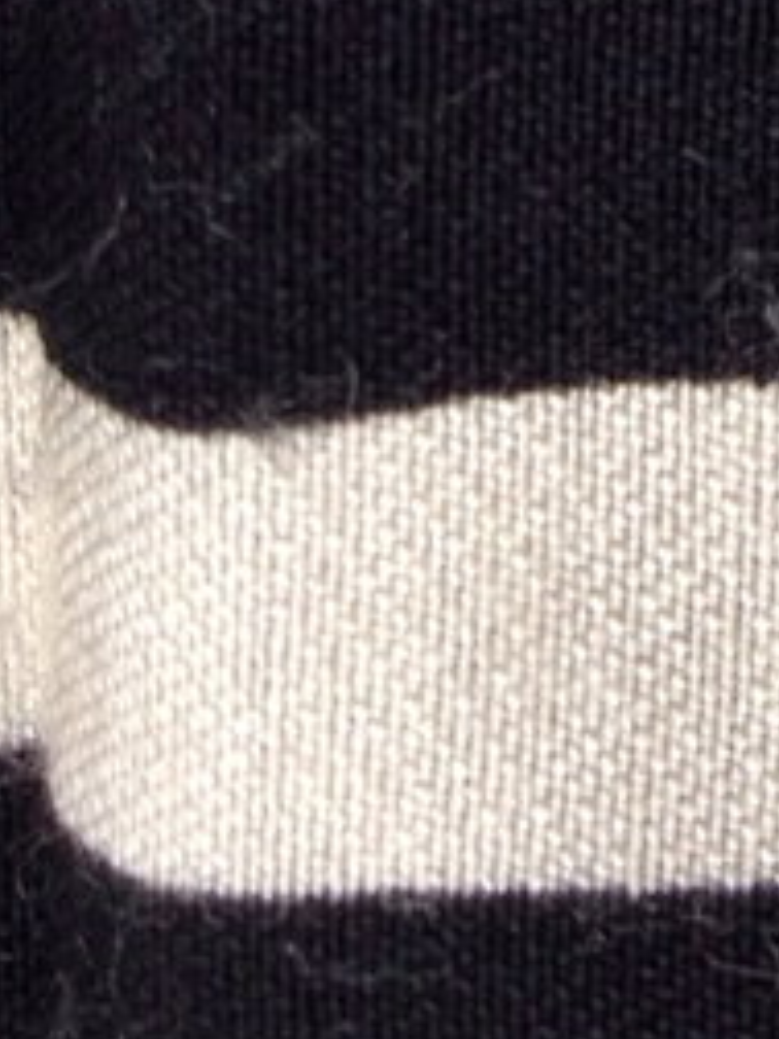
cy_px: -1301
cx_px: 1875
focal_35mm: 185
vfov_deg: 9.7
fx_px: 5551
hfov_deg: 7.5
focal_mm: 4.28
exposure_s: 1/30
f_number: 2.4
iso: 50
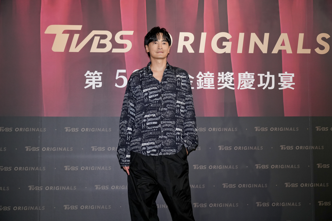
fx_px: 516
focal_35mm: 56
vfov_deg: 24.2
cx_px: 166
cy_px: 110
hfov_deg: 35.6
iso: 1250
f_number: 4
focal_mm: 56
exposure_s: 1/160
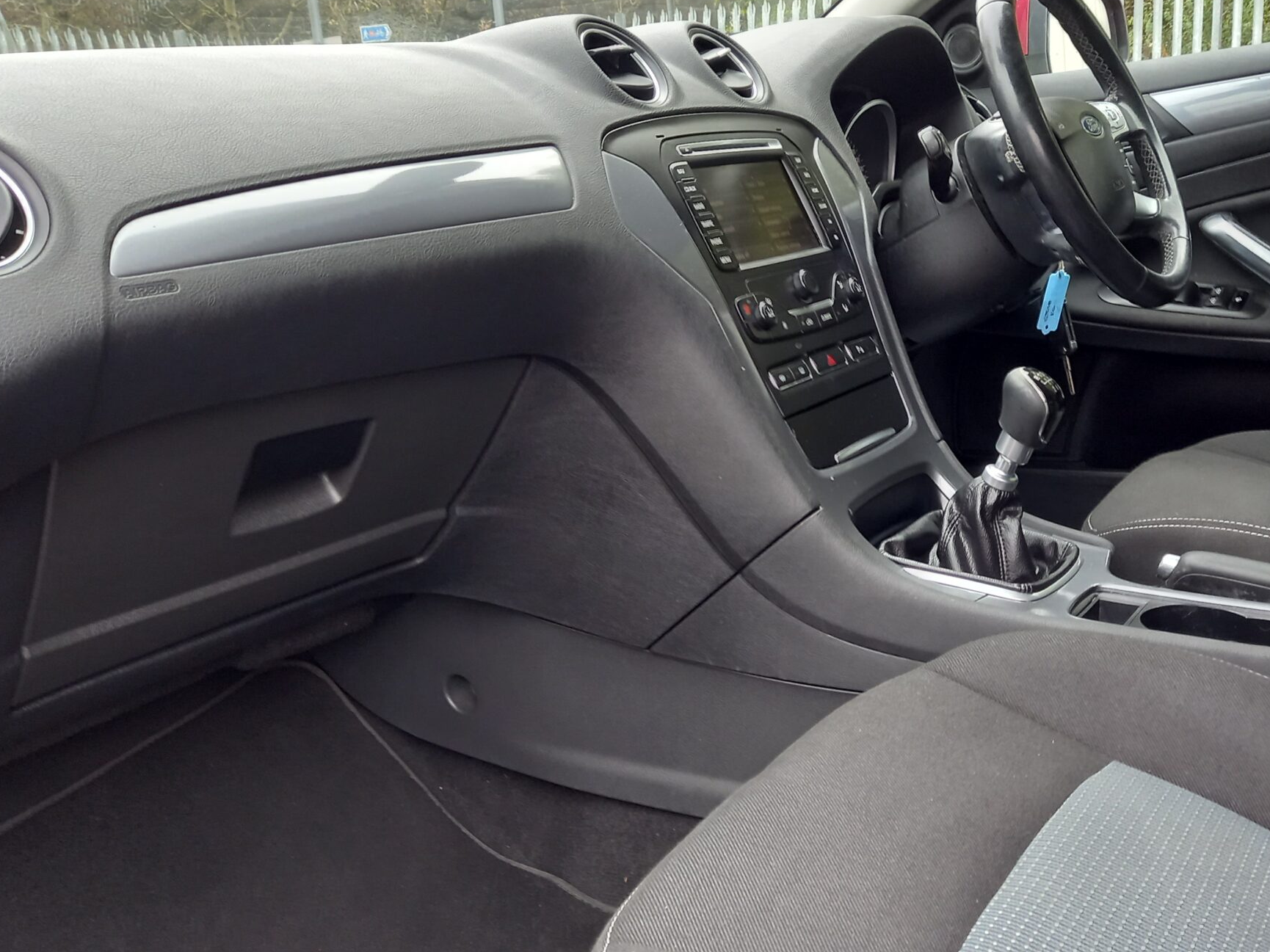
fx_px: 1357
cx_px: 758
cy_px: 530
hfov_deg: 49.9
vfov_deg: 38.6
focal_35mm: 37
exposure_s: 1/40
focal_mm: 4.6
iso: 160
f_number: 2
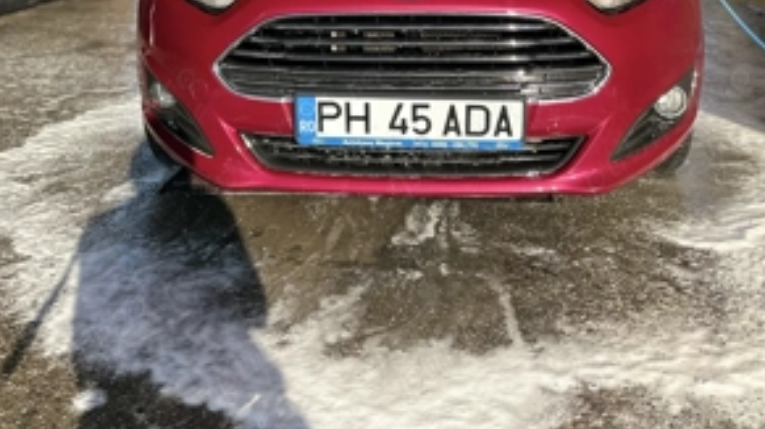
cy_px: -29
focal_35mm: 36
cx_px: 389
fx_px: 730
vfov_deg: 29.8
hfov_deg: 55.3
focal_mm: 6.86
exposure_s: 1/3058
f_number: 1.78
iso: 80
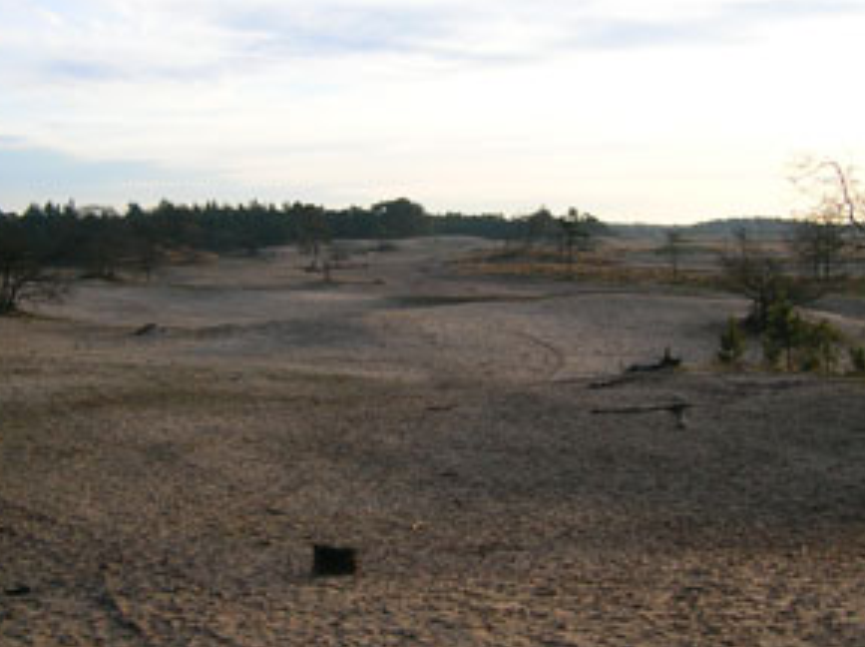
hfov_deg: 36.2
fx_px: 1323
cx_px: 389
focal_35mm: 53
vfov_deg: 27.5
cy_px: 349
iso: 50
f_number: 2.9
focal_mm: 5.7
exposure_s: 1/300
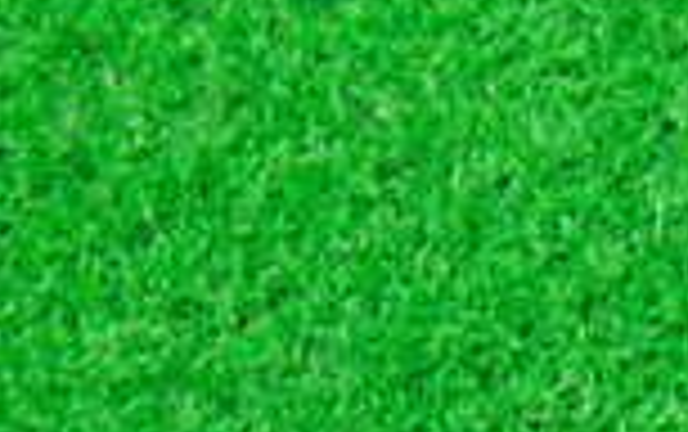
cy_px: 1022
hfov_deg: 12.4
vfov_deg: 7.5
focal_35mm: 164
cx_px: 859
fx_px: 3078
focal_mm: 6.42
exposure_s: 1/25
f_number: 3.6
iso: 400
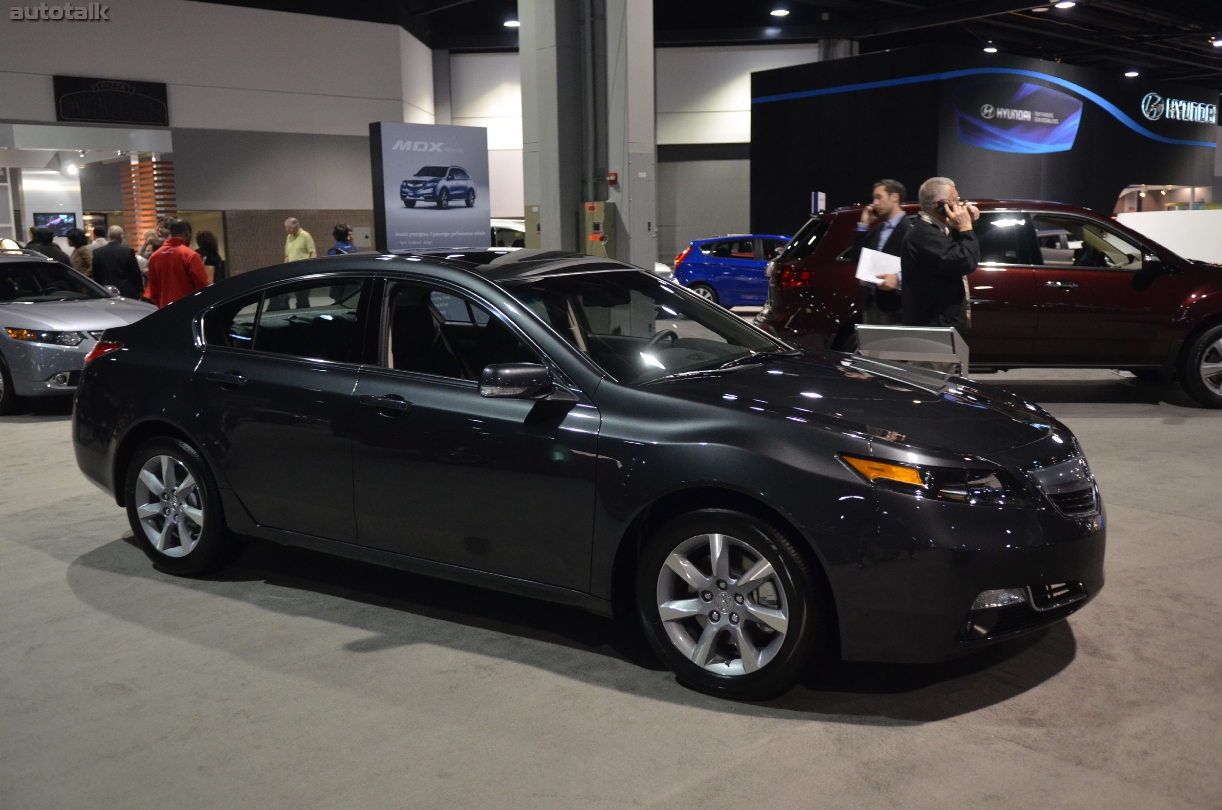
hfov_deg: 57.3
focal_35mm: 33
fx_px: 1118
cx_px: 611
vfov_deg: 39.8
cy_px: 405
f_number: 2.8
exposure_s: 1/40
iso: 1600
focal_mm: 22
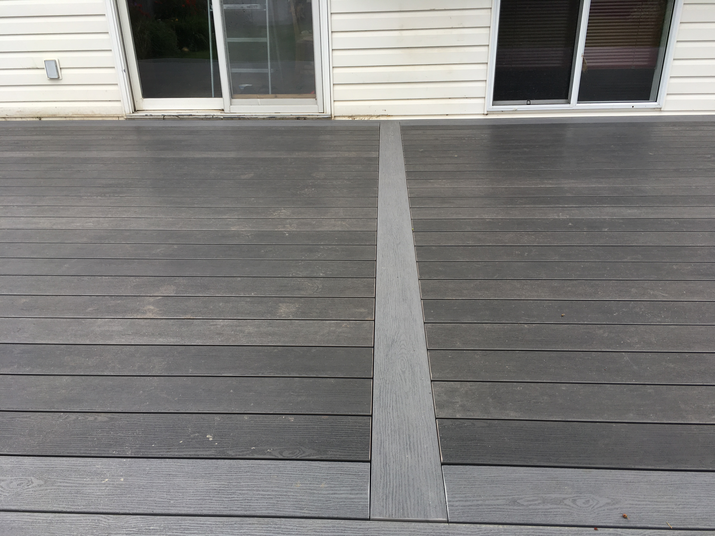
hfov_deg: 61.7
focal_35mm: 29
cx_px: 358
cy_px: 268
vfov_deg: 48.2
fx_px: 599
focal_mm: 4.15
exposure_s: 1/163
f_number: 2.2
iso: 25
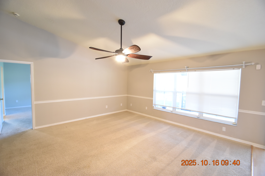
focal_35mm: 15
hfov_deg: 100.4
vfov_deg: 77.3
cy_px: 88
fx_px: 110
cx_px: 132
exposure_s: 1/20
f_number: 3.5
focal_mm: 10
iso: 800
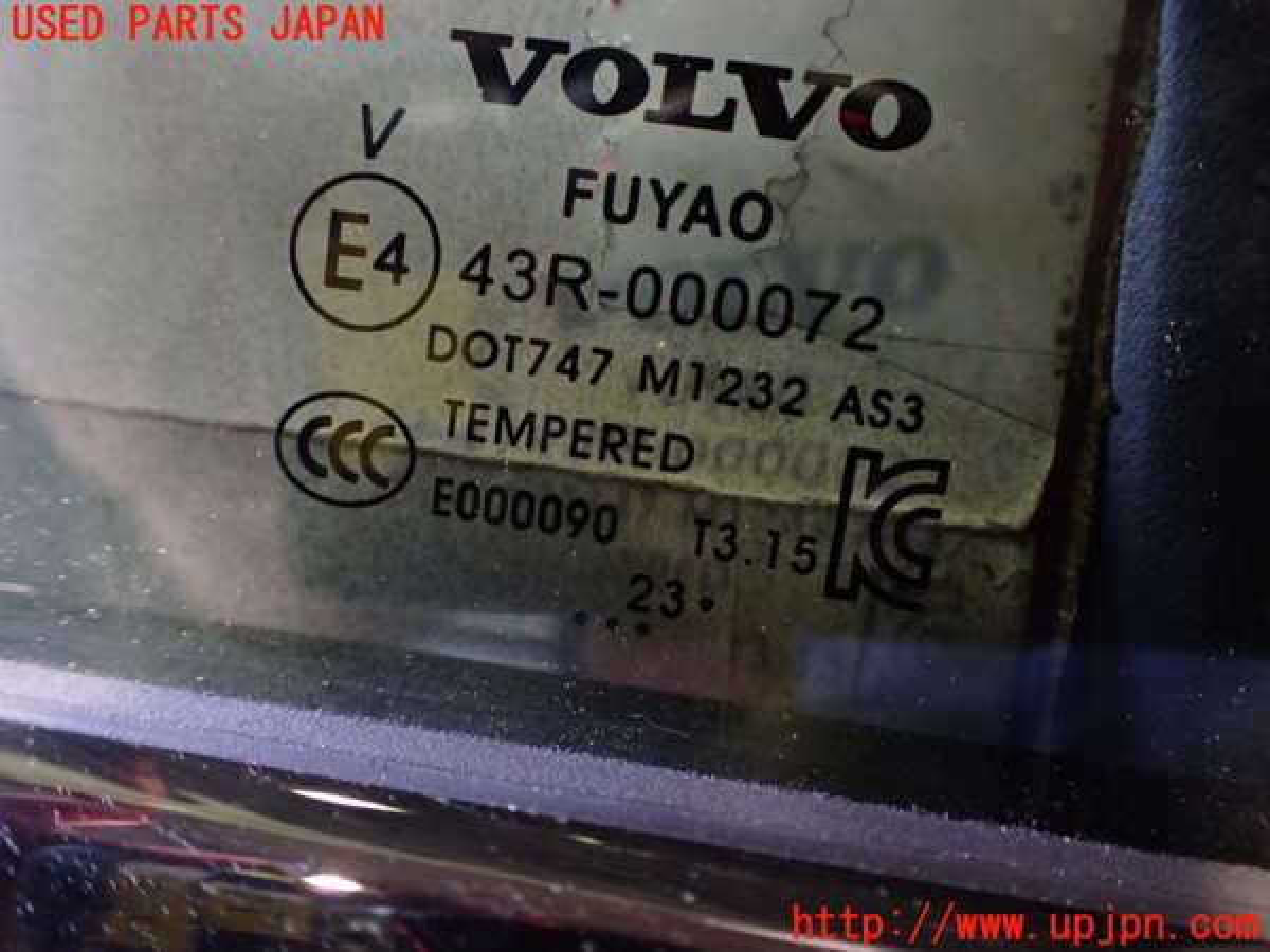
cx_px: 635
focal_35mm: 30
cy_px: 476
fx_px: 1101
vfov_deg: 46.8
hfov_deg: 60.0
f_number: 2.3
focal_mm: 5.4
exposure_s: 1/30
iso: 800
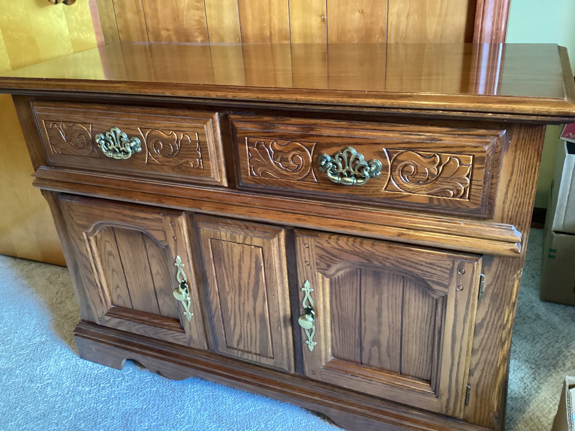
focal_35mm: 31
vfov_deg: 45.4
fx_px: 515
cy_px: 216
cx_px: 288
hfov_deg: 58.3
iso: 640
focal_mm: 3.3
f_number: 2.4
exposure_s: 1/25
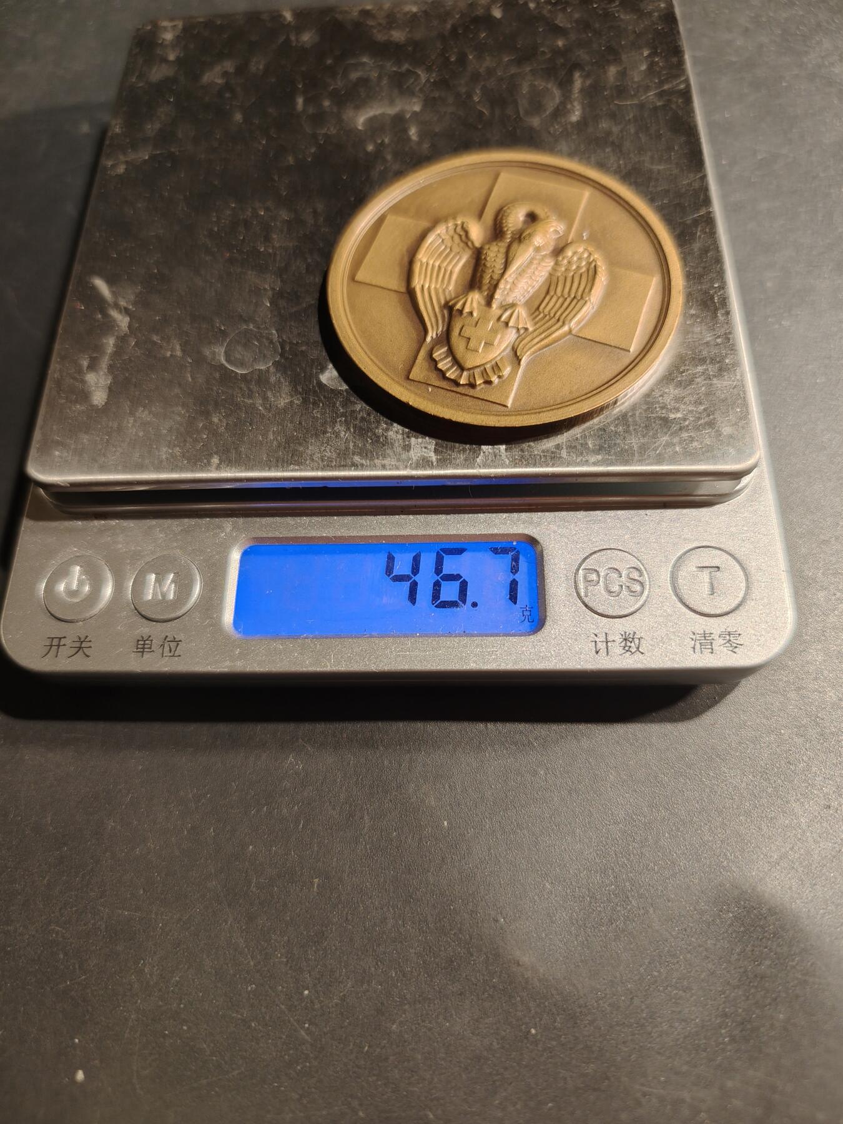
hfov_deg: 58.9
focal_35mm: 23
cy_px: 562
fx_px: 747
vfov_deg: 73.9
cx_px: 422
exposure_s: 1/199
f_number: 1.6
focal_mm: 6.06
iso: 250
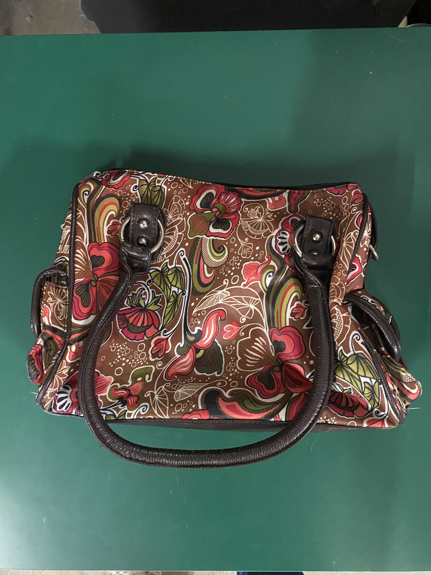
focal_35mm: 26
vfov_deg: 67.3
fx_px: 432
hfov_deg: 53.1
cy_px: 288
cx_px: 216
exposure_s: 1/25
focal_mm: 4.25
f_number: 1.8
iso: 800
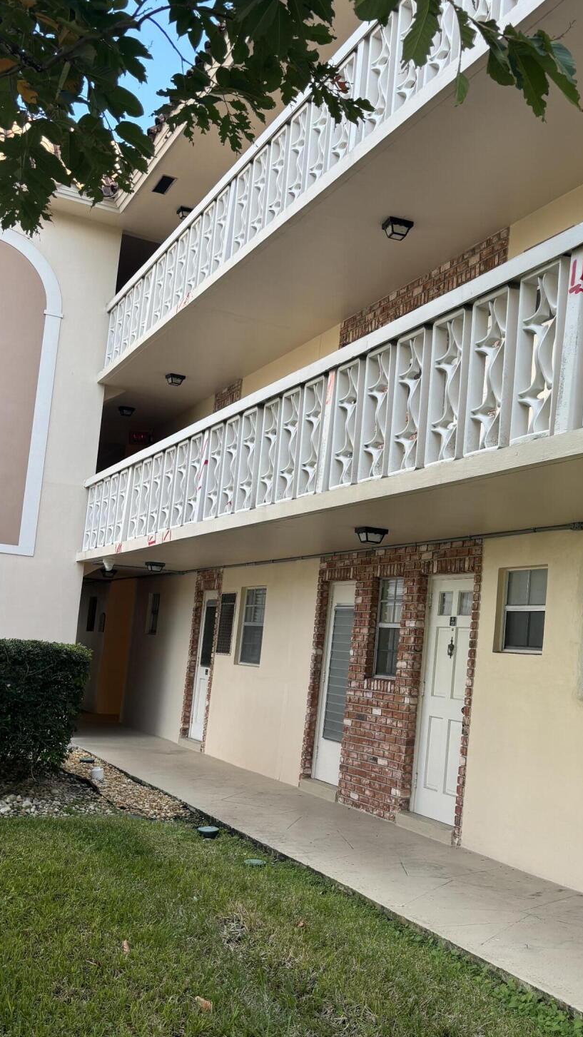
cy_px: 541
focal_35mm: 39
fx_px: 1072
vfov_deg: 51.6
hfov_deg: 29.8
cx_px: 450
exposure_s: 1/425
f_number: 1.6
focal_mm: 5.96
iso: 50
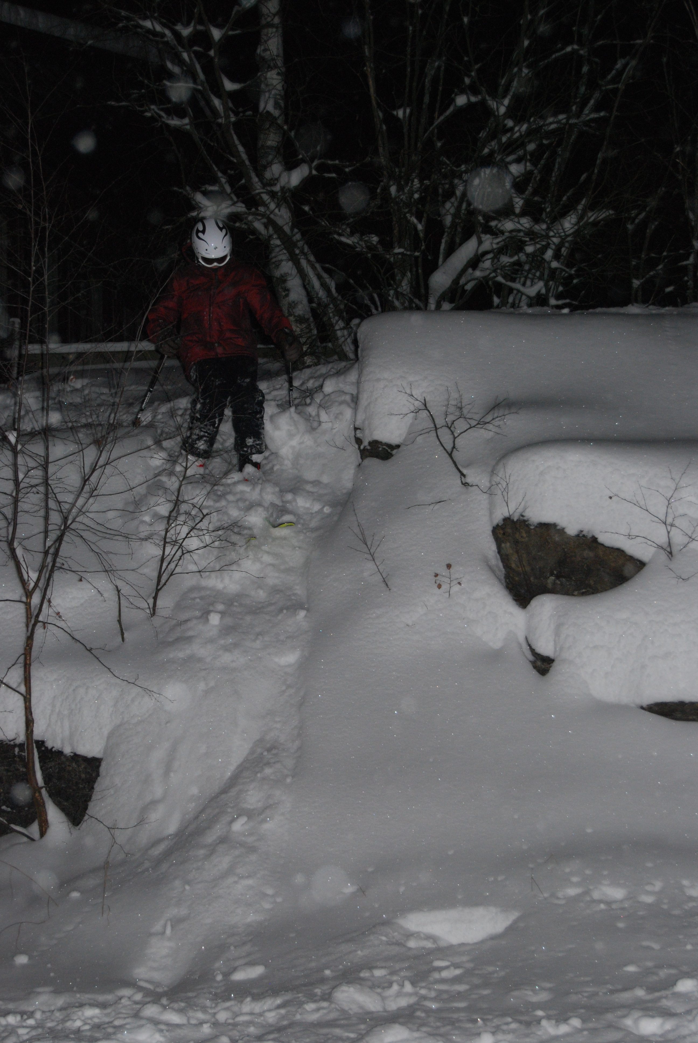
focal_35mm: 68
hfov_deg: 20.2
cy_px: 522
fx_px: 1957
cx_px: 349
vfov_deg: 29.8
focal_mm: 45
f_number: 5.3
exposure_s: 1/60
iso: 640
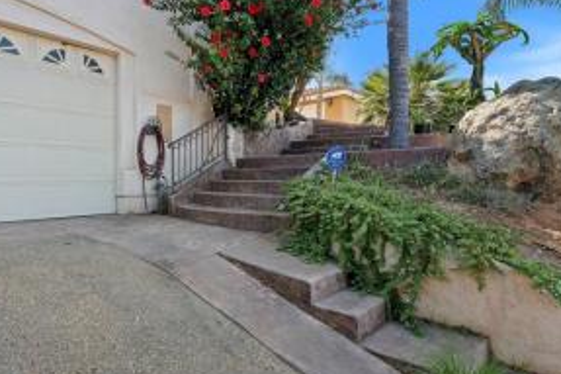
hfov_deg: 76.7
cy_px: 163
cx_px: 198
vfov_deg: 57.0
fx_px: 343
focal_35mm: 22
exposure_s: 1/200
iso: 500
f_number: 10
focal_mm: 14
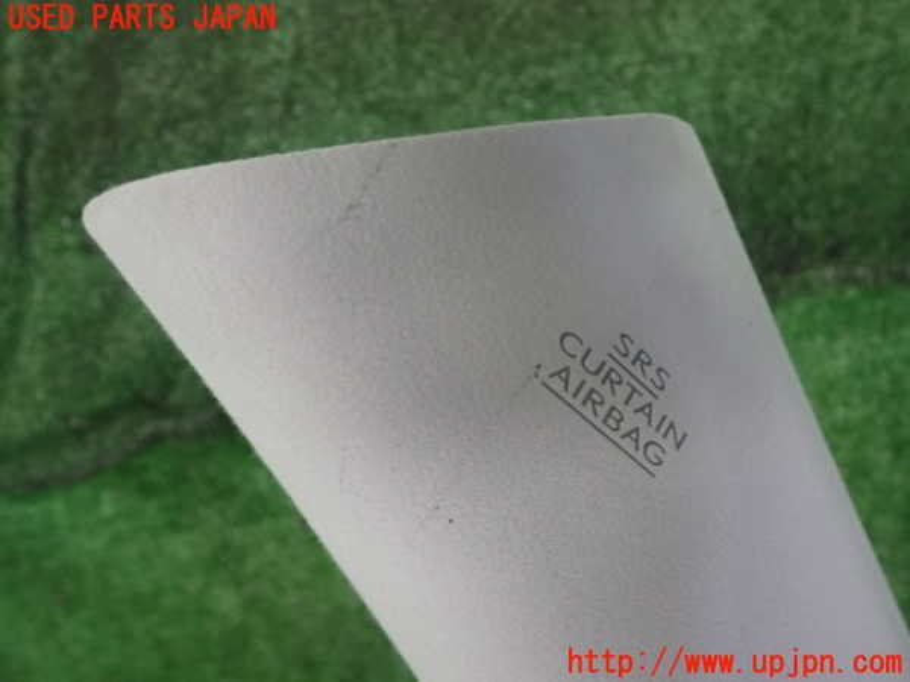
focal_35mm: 30
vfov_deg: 46.8
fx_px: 789
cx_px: 455
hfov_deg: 60.0
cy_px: 341
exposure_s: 1/60
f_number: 2.3
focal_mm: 5.4
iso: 400
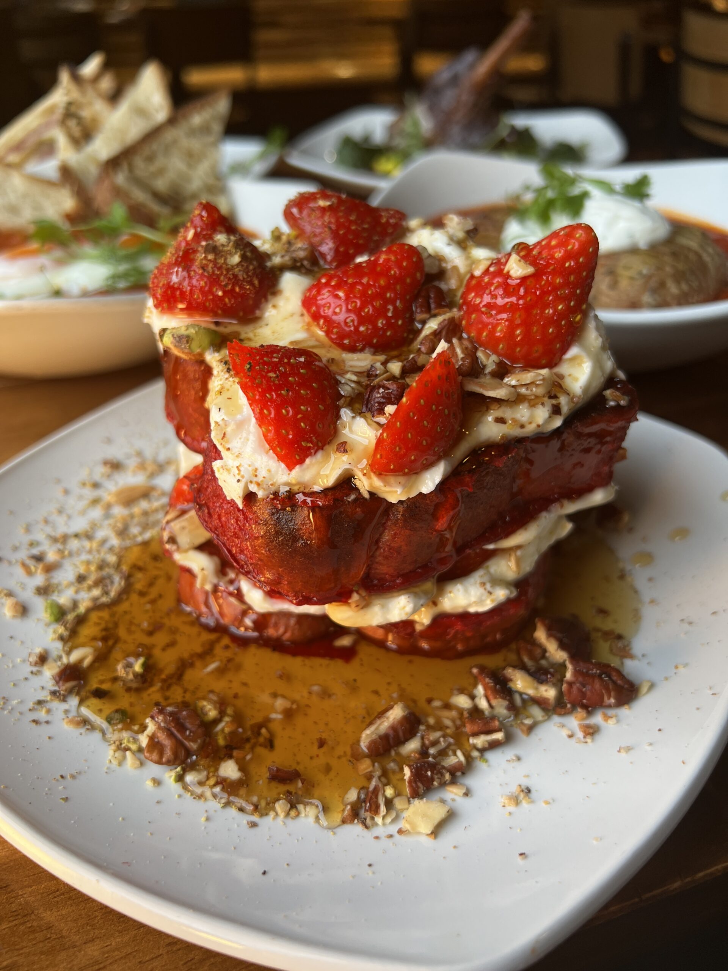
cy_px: 486
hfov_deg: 53.1
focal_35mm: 26
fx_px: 729
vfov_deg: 67.3
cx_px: 364
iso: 40
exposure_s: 1/100
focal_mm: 5.7
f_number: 1.5
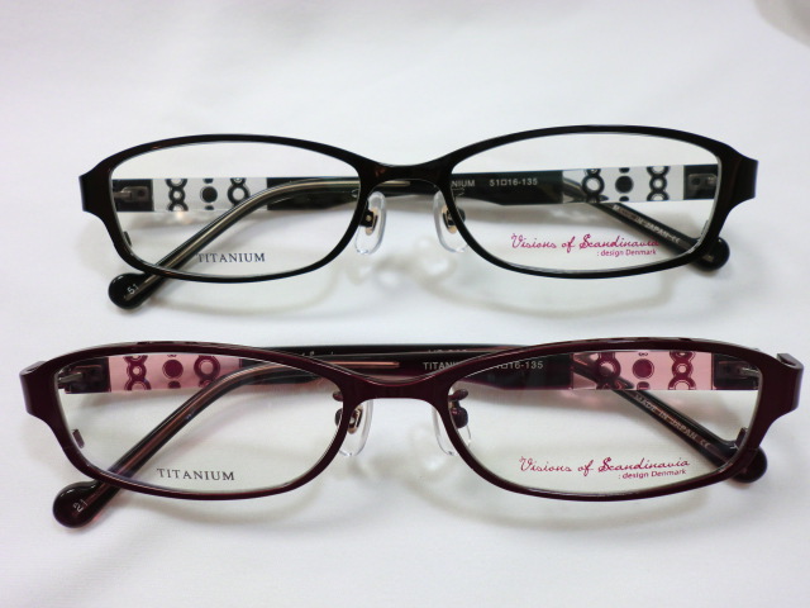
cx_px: 405
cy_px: 304
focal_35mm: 32
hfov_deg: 56.8
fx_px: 749
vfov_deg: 44.2
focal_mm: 5.8
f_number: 3.5
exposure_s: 1/60
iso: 100
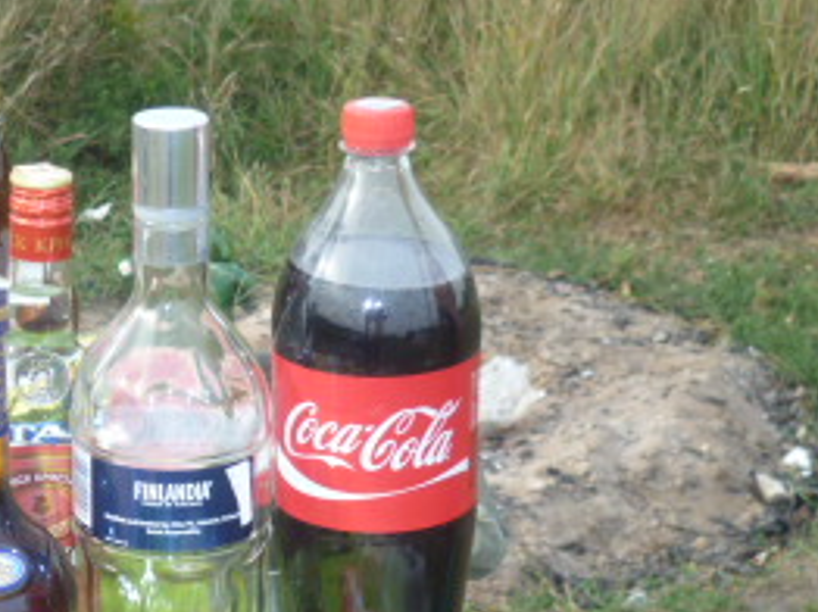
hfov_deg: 17.6
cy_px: 397
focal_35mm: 110
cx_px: 47
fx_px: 2597
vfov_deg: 13.4
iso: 100
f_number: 3.4
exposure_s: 1/320
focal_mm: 8
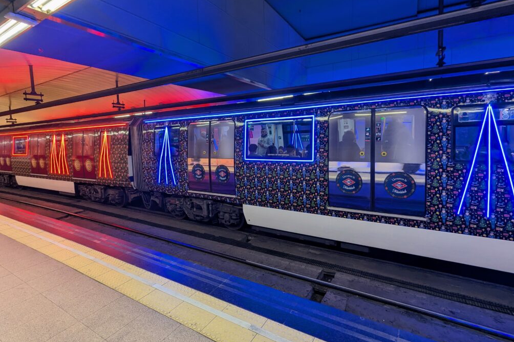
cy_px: 153
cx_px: 254
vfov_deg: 70.2
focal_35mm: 17
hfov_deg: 93.3
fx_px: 243
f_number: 2.2
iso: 101
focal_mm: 2.35
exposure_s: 1/100
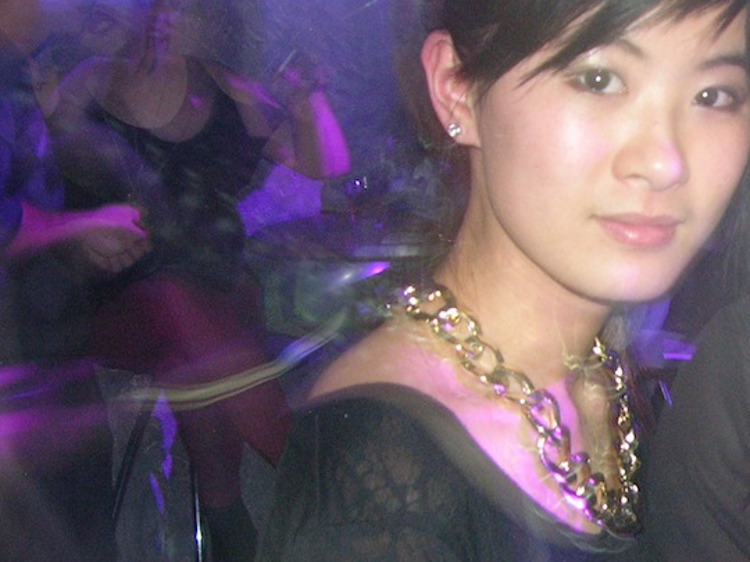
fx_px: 1798
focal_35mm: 83
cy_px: 340
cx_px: 853
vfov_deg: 17.8
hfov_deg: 22.1
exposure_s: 2
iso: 200
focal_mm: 8.9
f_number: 2.8
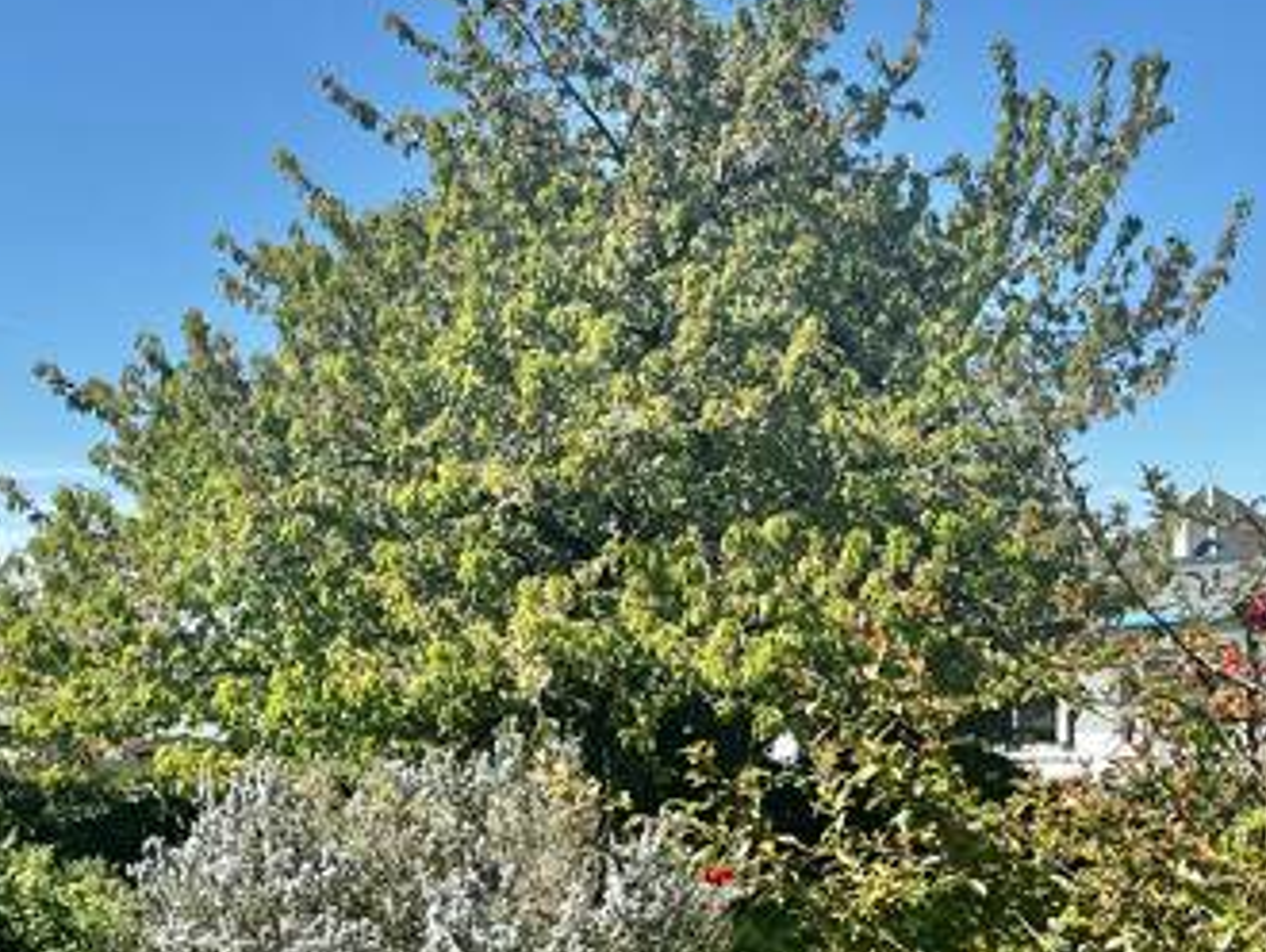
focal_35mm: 63
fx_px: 2306
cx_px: 917
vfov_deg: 22.8
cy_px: 845
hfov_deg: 30.3
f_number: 1.6
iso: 50
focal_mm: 5.1
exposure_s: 1/1832
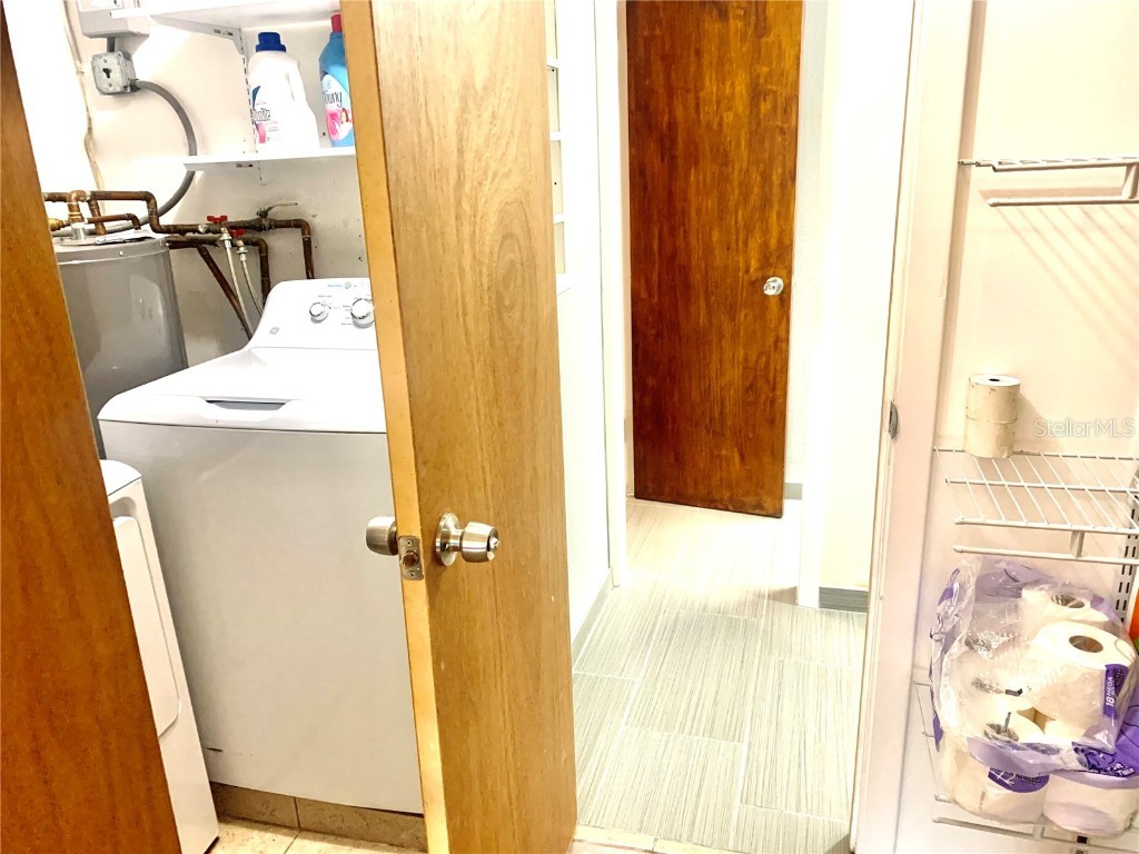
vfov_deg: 53.1
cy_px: 427
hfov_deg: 67.3
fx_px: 856
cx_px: 570
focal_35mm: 26
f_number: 1.8
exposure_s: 1/60
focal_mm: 4.25
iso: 250
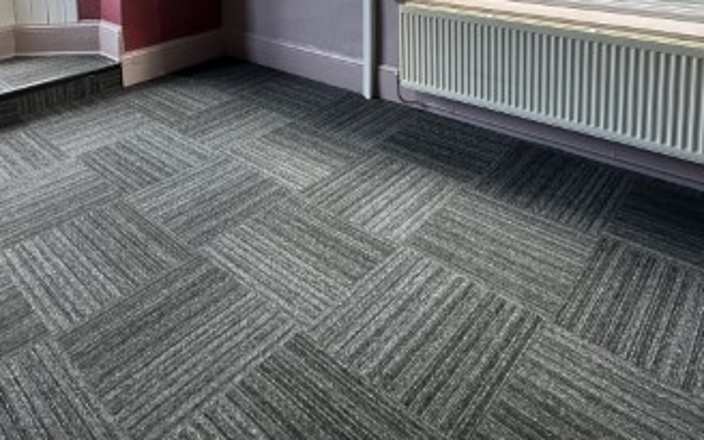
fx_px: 556
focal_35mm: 29
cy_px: -47
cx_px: 292
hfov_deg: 64.2
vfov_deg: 36.4
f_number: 2.2
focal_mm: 2.22
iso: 125
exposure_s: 1/99
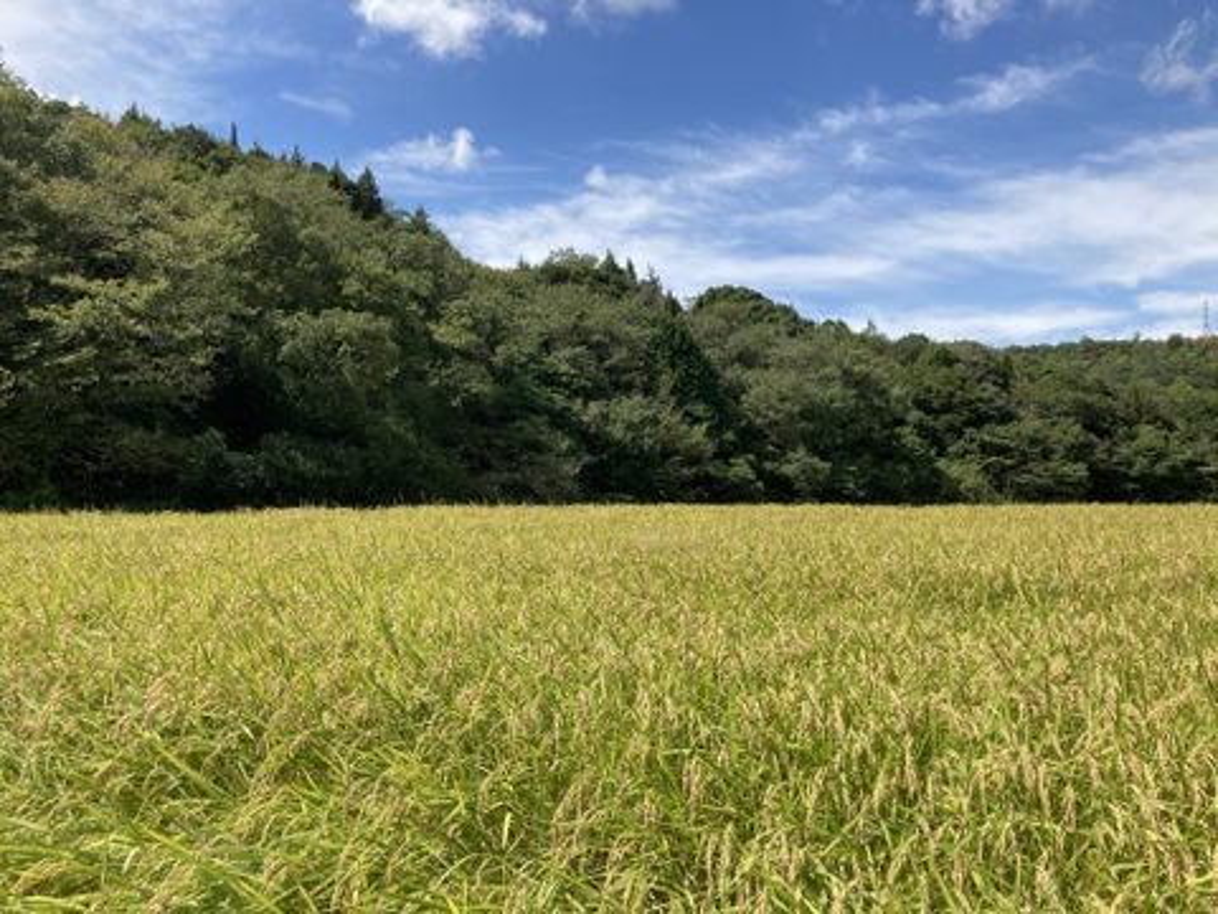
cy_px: 457
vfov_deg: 49.7
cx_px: 609
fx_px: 985
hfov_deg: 63.4
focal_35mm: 28
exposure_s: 1/1548
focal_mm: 3.99
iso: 20
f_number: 1.8
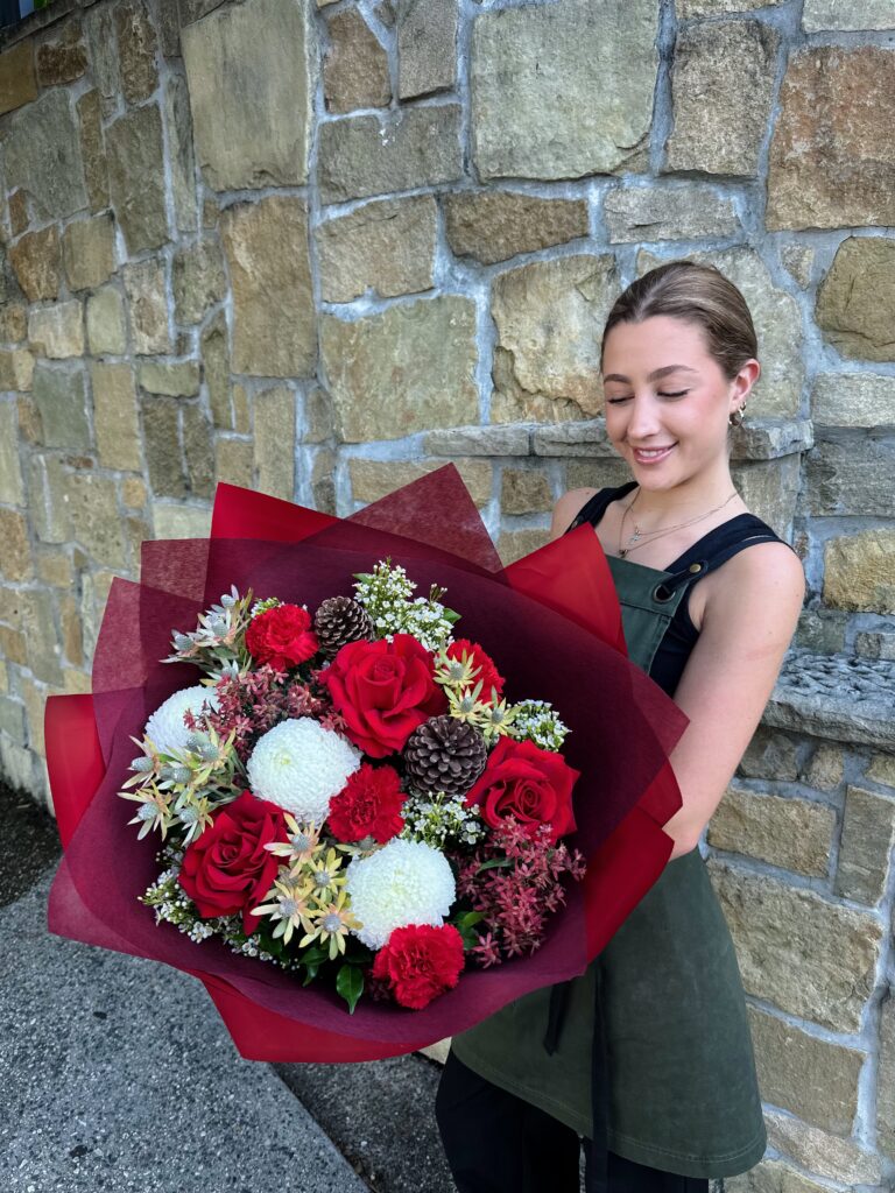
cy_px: 596
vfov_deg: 71.6
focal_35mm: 24
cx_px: 448
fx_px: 827
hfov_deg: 56.8
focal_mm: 6.86
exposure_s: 1/150
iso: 64
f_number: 1.78
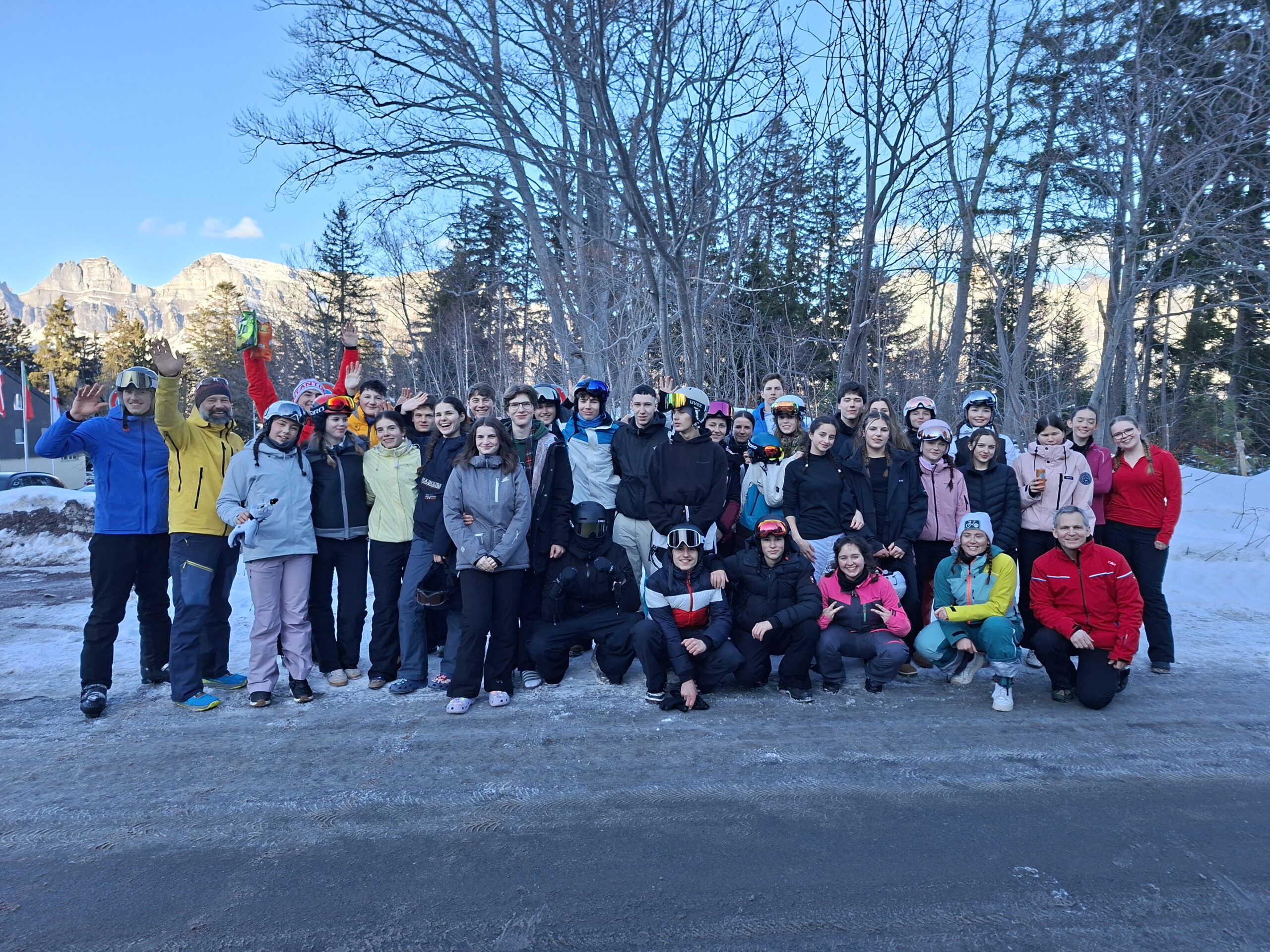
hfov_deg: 73.9
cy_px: 476
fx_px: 844
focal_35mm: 23
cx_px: 635
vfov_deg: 58.9
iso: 50
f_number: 1.8
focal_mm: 5.54
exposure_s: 1/324
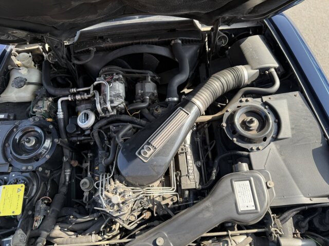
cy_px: 123
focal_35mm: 24
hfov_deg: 71.6
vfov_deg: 56.8
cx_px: 164
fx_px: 228
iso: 80
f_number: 1.78
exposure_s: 1/450
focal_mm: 6.76
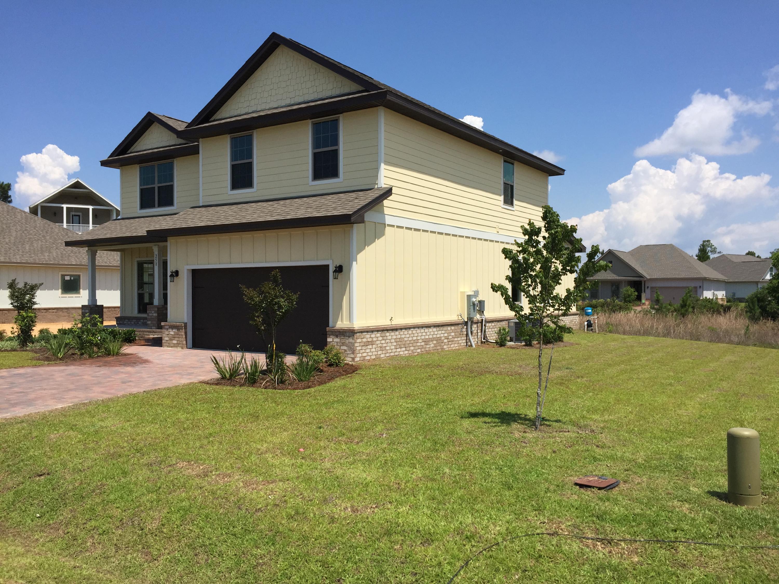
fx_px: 653
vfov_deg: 48.2
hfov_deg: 61.7
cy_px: 292
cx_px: 390
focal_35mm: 29
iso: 32
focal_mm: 4.15
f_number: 2.2
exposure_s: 1/2825
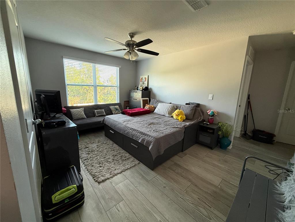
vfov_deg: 85.7
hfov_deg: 102.1
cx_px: 148
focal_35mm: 14
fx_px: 119
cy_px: 111
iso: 320
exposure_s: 1/60
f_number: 2.2
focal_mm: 2.22
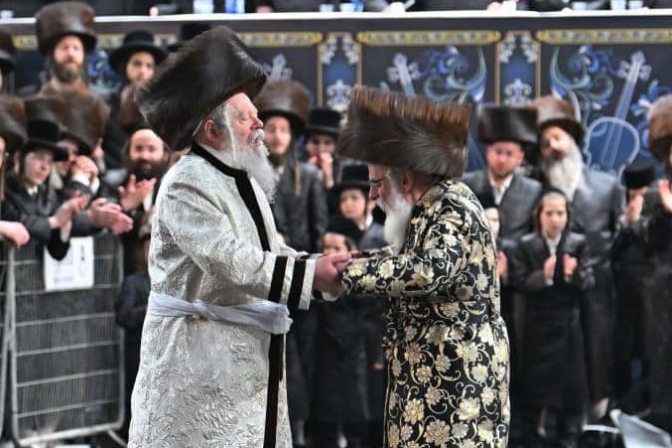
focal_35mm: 295
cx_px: 398
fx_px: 5505
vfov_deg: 4.7
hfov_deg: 7.0
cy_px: 336
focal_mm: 130
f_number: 2.8
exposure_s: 1/320
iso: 800
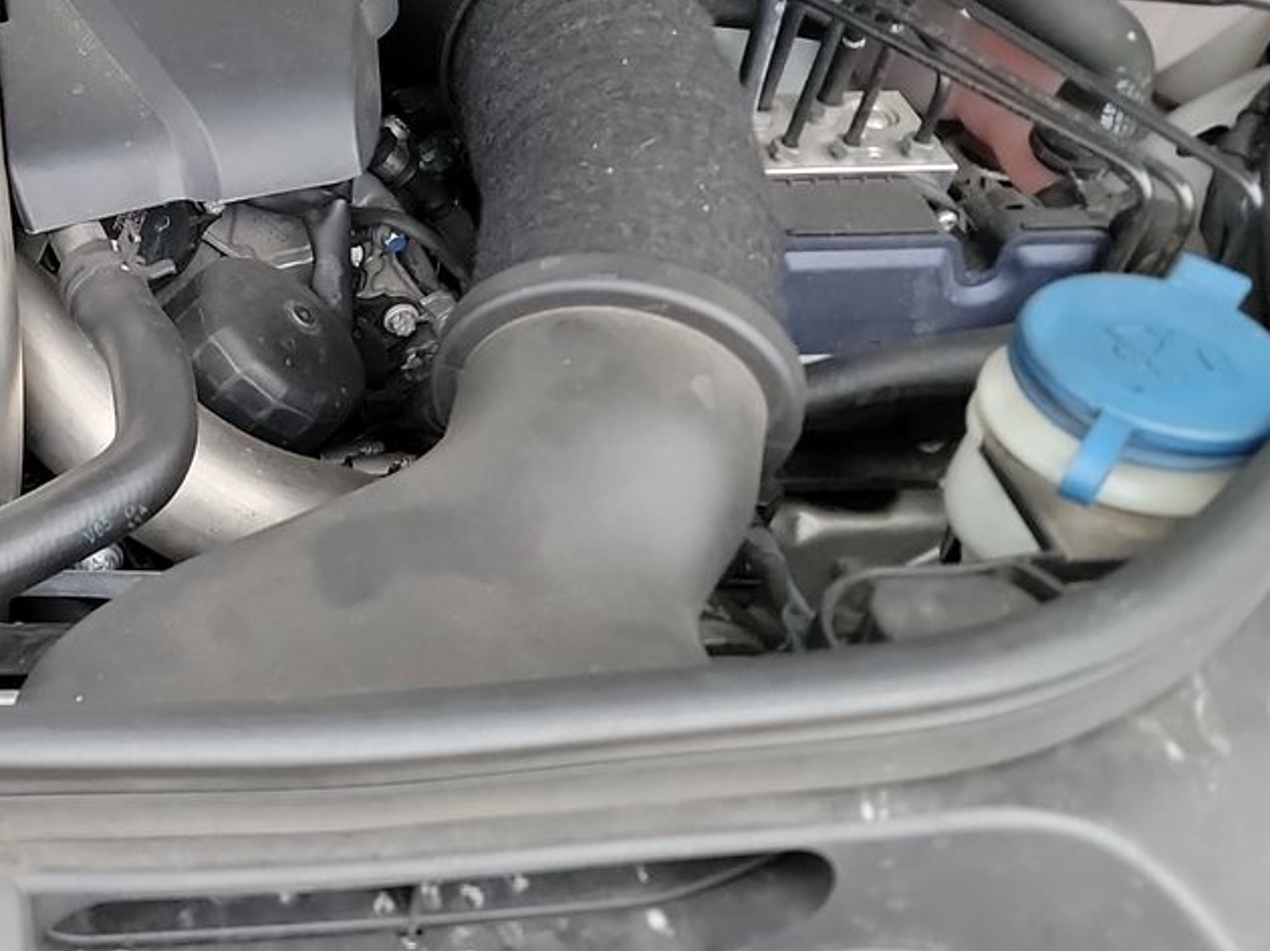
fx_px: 2237
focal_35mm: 61
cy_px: 373
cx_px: -294
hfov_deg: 27.5
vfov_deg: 24.0
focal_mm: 6.7
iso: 842
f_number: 1.8
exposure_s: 1/59
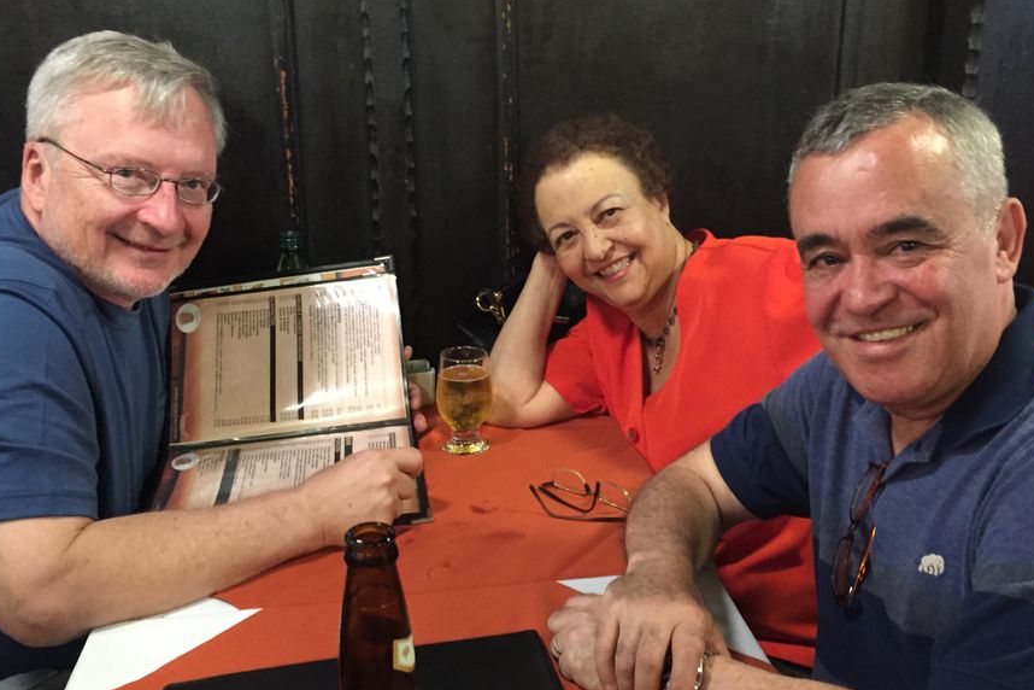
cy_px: 363
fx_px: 1034
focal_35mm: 36
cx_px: 550
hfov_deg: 53.1
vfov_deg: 36.9
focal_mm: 4.15
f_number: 2.2
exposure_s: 1/15
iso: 500
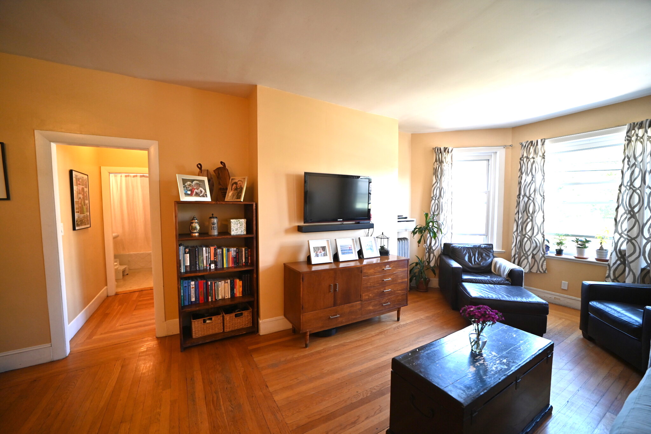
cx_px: 326
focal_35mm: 14
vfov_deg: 81.2
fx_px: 253
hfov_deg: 104.3
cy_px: 217
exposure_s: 1/125
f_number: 2.8
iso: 800
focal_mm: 14
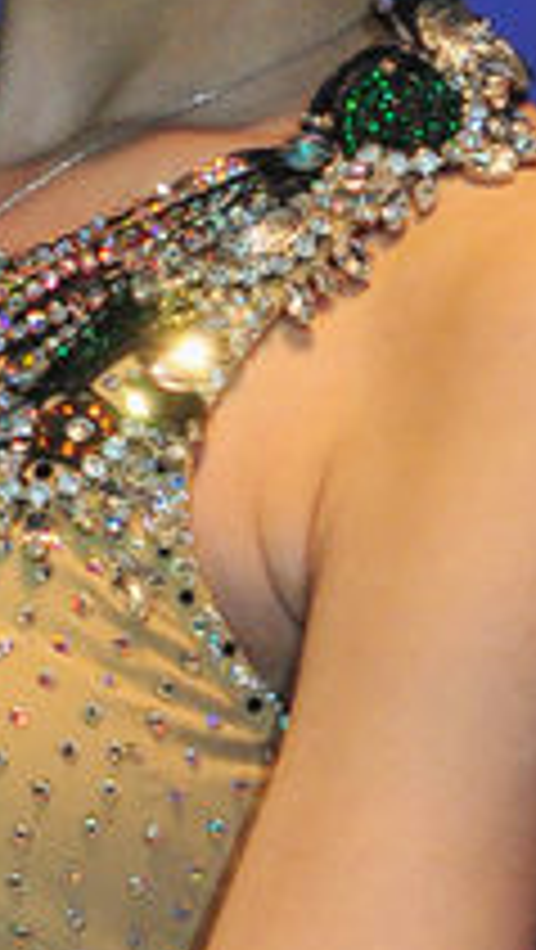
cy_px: 459
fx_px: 37472
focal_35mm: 1486
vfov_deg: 1.5
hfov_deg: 0.8
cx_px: -185
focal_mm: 200
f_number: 4
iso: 640
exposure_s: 1/400
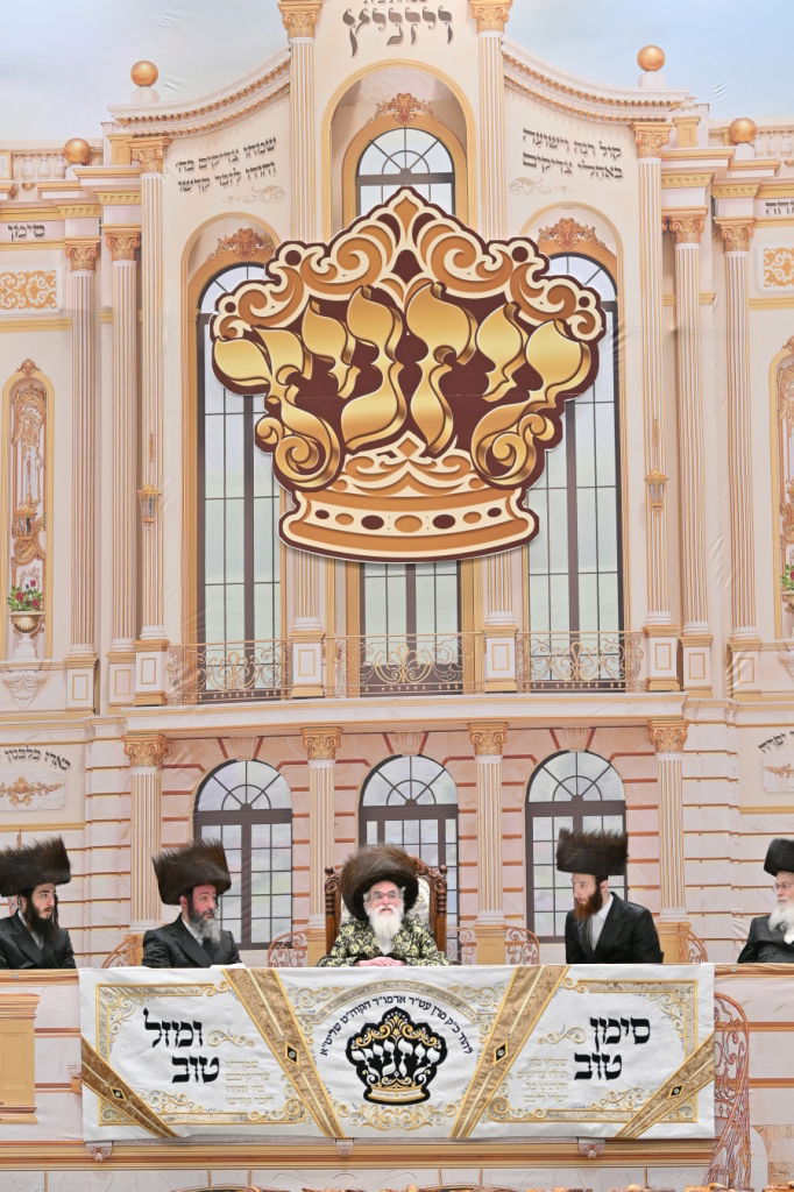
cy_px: 596
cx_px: 397
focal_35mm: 105
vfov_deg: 19.5
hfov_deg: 13.0
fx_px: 3476
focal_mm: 70
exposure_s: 1/250
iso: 160
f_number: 2.8
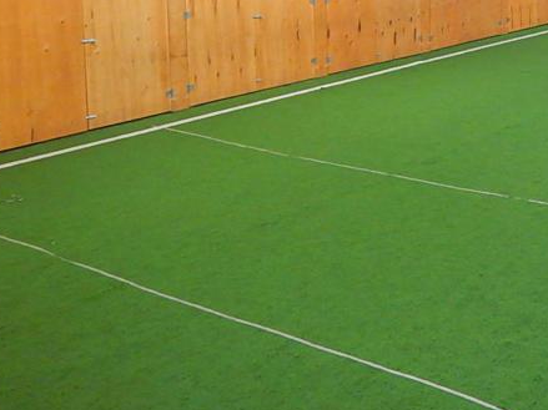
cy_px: -21
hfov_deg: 32.5
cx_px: 501
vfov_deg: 24.6
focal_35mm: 56
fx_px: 886
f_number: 2.8
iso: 400
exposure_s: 1/20
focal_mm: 4.3
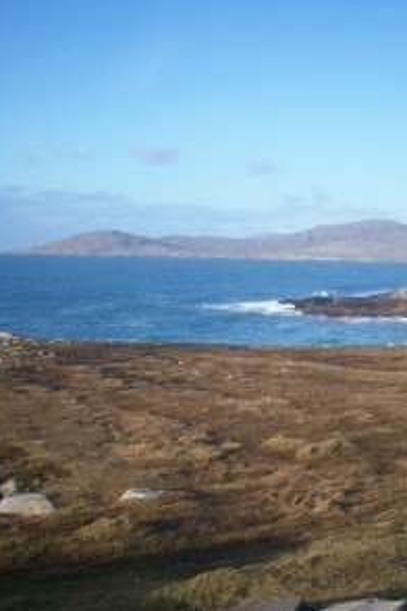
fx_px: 865
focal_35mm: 51
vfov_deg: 38.9
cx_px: 262
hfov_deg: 26.4
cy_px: 303
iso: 100
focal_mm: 6
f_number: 4.5
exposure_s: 1/313
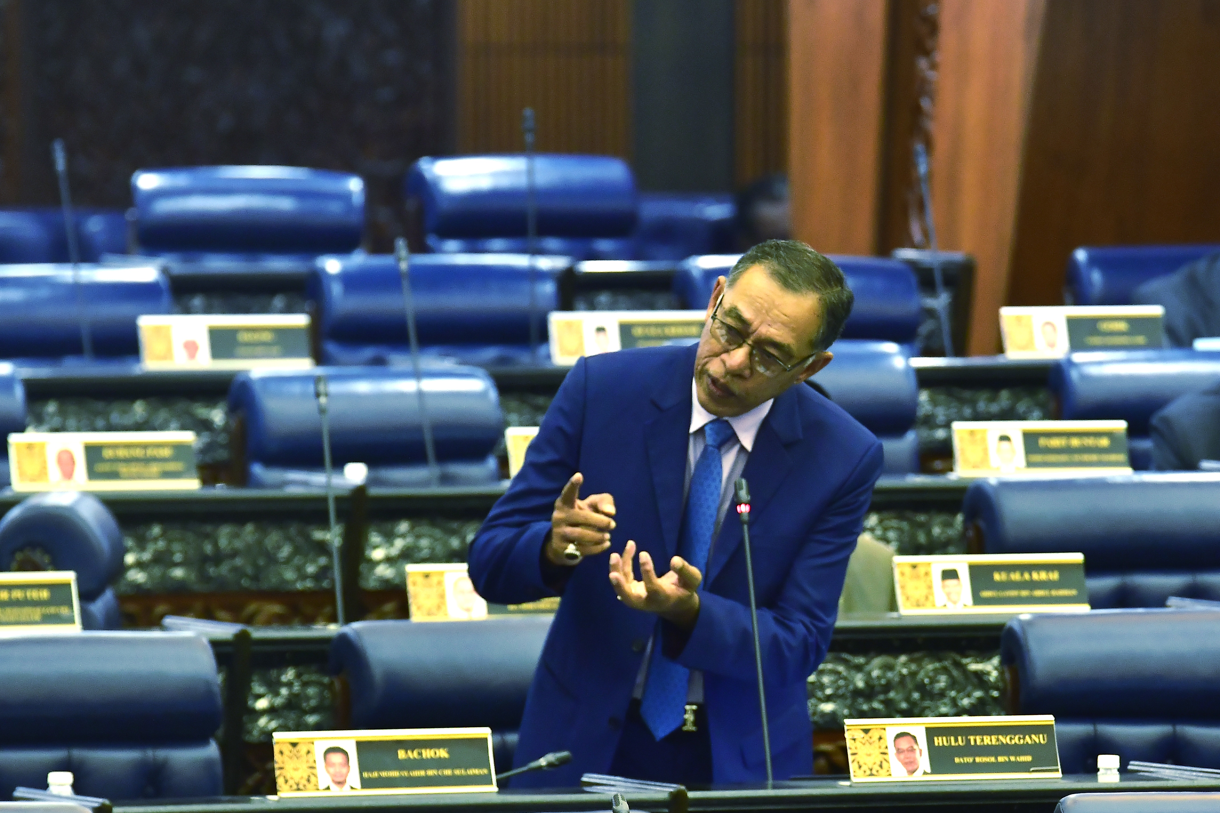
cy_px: 341
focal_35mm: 391
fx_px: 13250
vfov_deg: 3.5
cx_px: 740
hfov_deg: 5.3
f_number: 3.2
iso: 1000
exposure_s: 1/250
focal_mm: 200
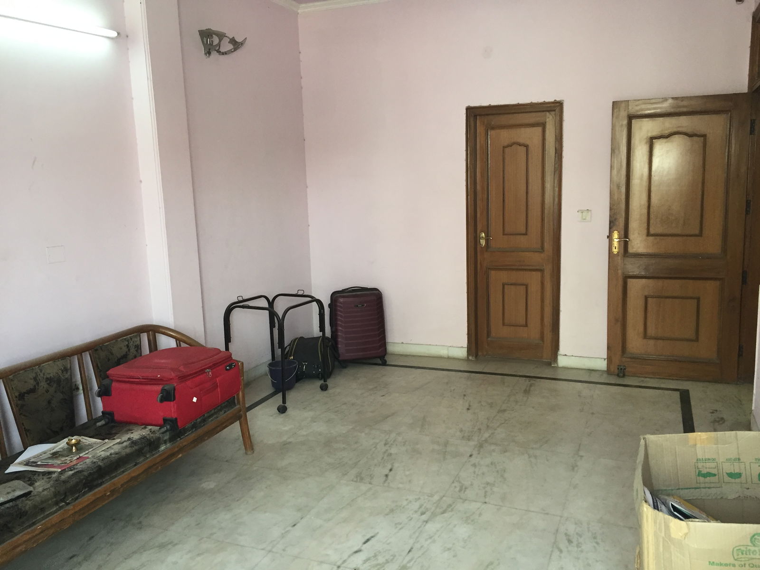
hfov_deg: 61.7
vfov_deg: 48.2
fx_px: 637
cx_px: 380
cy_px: 285
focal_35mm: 29
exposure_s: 1/33
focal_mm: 4.15
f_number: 2.2
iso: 64
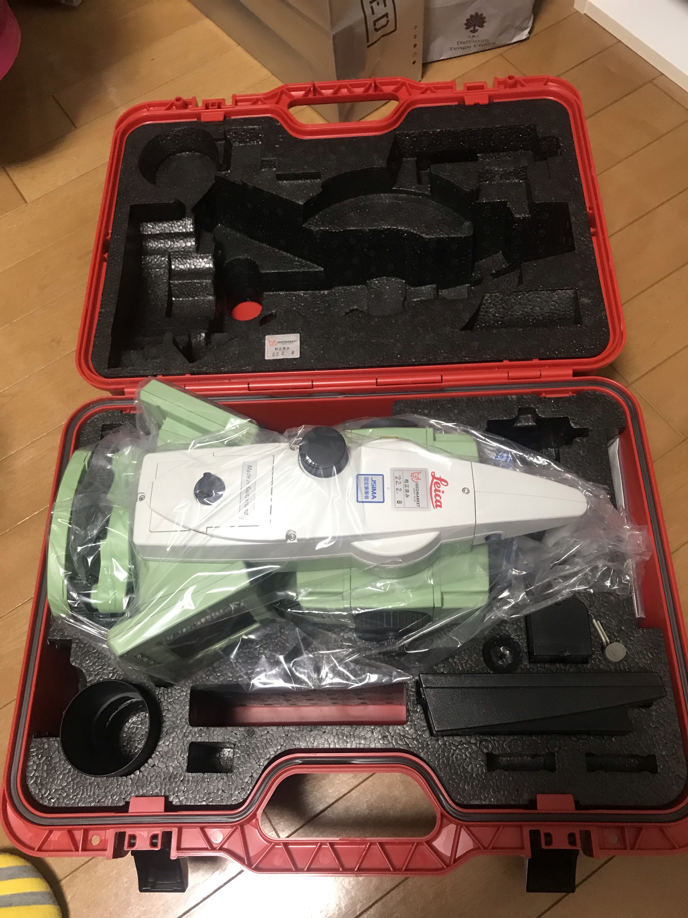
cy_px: 459
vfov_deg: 63.4
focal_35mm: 28
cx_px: 344
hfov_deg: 49.7
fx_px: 742
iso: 80
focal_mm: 3.99
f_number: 1.8
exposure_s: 1/17
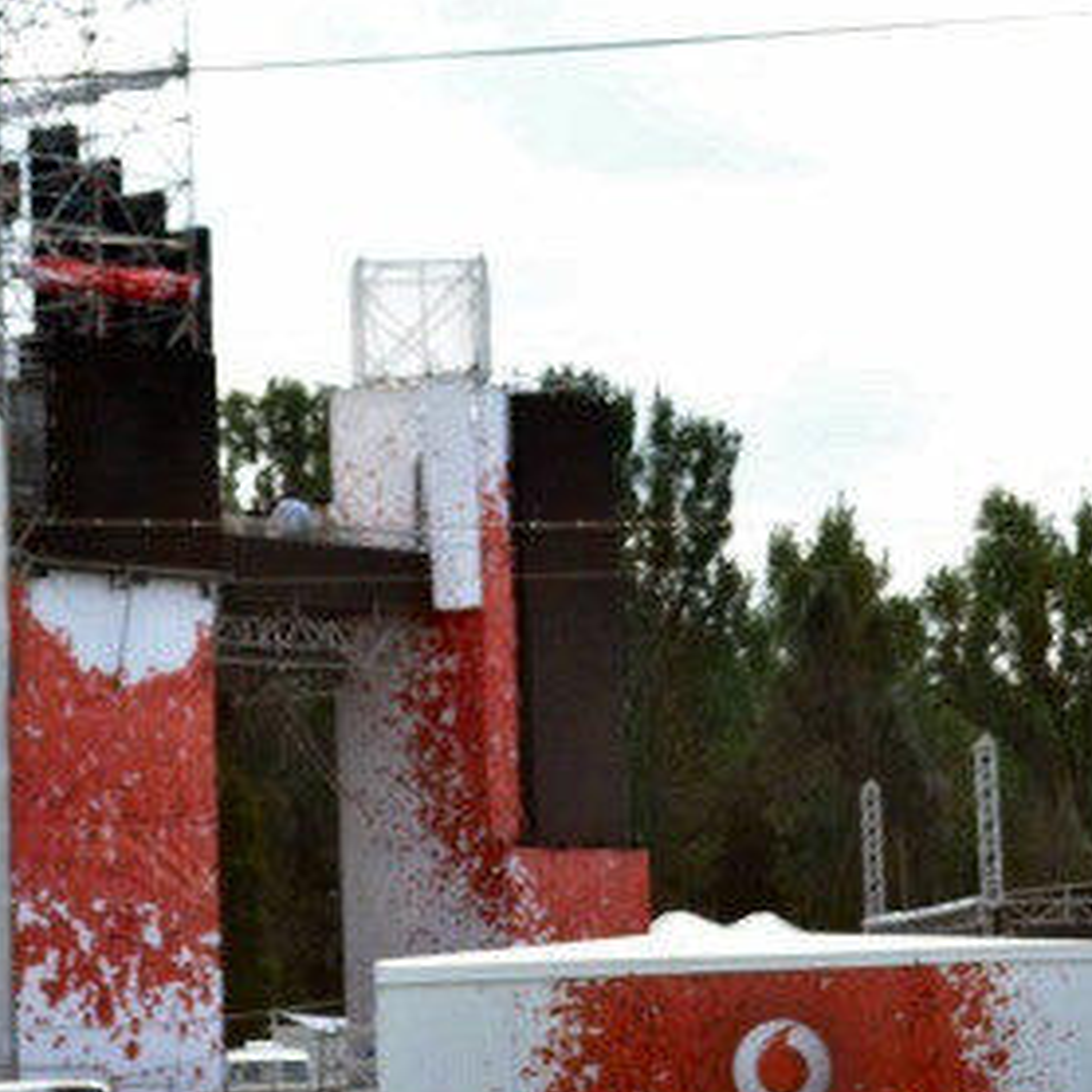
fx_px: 4576
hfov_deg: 13.6
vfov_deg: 13.6
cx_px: 515
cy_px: 367
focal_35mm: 128
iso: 640
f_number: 5
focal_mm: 35
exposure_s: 1/2000
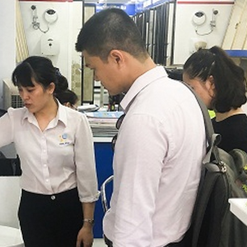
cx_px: 73
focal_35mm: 63
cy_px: 142
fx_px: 509
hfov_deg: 27.1
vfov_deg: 27.3
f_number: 2.2
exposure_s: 1/35
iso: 40
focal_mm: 4.15
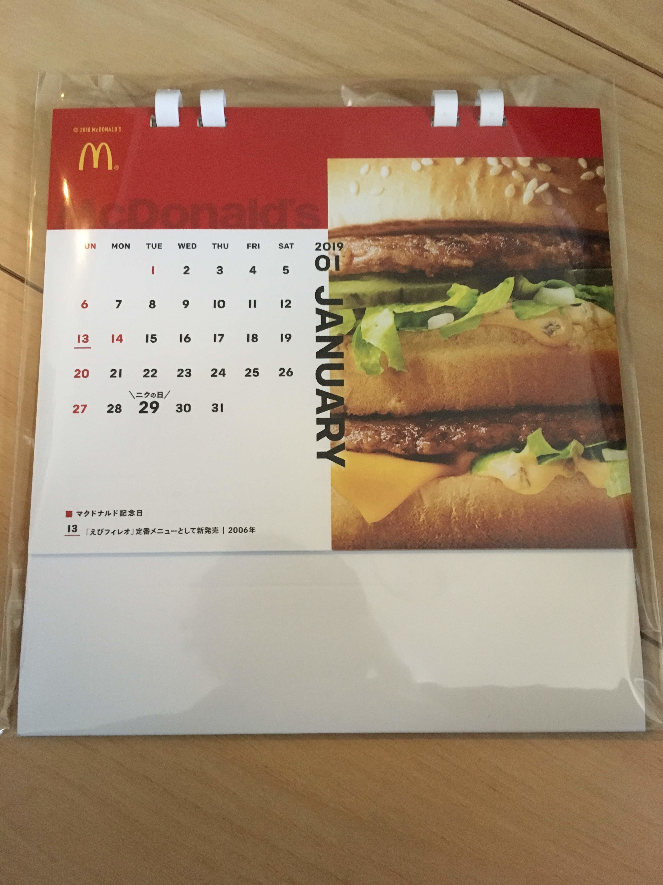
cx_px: 332
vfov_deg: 61.7
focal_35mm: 29
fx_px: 741
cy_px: 442
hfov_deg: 48.2
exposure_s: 1/15
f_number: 2.2
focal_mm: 4.15
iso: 200
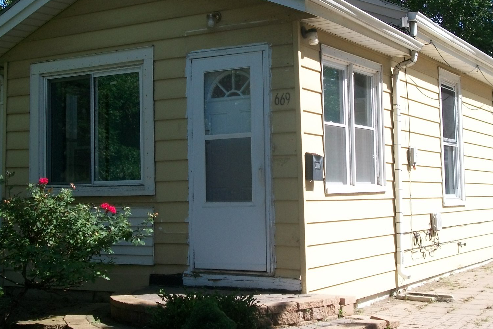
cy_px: 141
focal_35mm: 57
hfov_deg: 35.0
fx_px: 781
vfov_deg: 23.8
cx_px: 258
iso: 80
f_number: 3.2
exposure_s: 1/640
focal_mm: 7.1
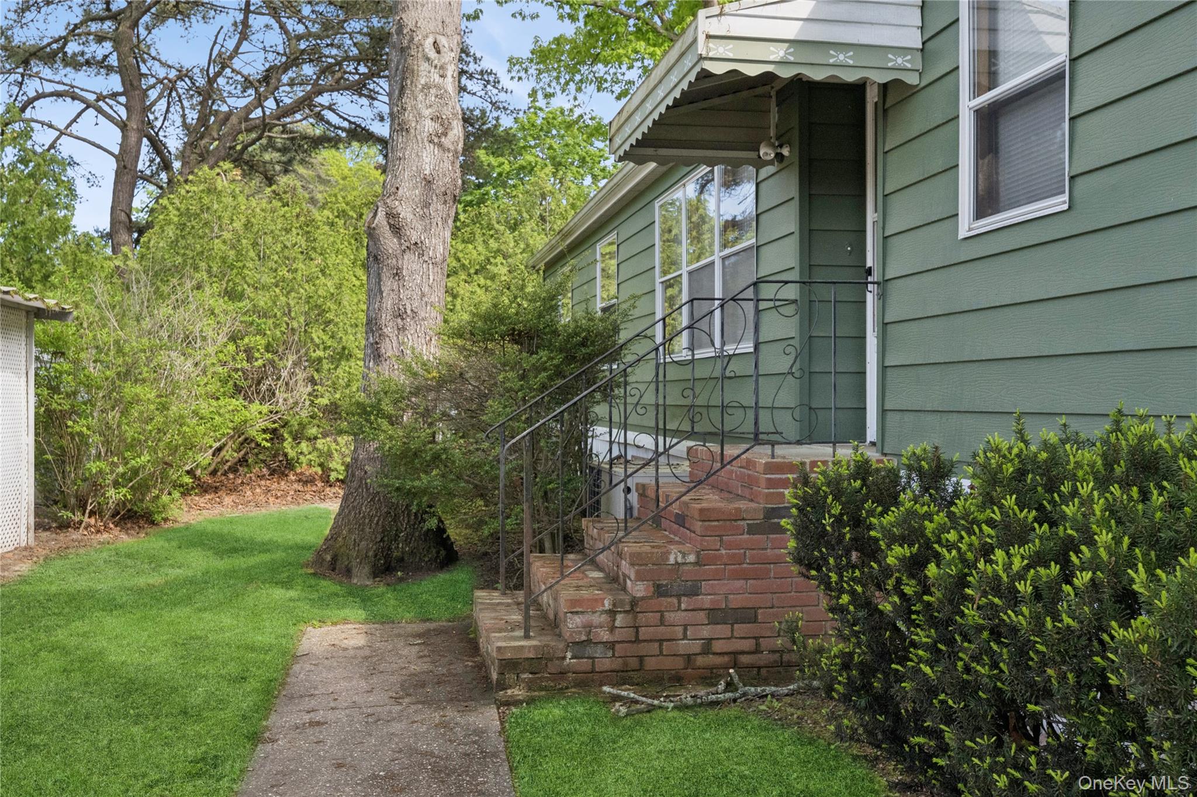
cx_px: 598
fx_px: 1196
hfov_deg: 53.2
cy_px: 398
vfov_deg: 36.8
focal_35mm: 36
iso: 640
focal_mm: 24
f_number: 8
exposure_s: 1/800
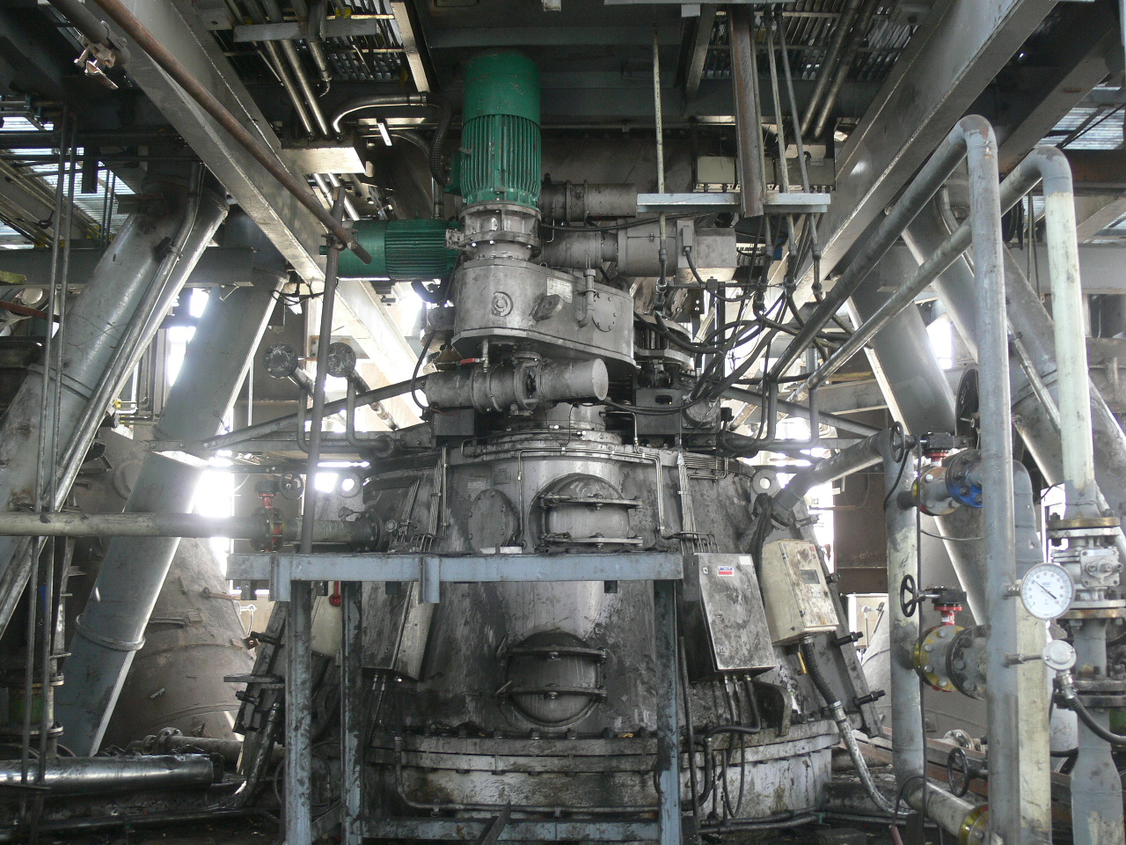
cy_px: 422
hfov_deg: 52.6
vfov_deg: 40.7
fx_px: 1138
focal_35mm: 35
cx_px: 563
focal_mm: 7.4
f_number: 2.8
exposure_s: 1/25
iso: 100
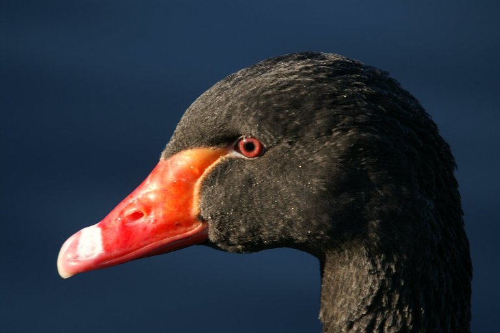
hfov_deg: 2.8
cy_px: 166
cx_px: 250
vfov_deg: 1.8
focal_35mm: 750
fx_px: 10410
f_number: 6.7
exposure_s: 1/125
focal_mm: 500
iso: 100
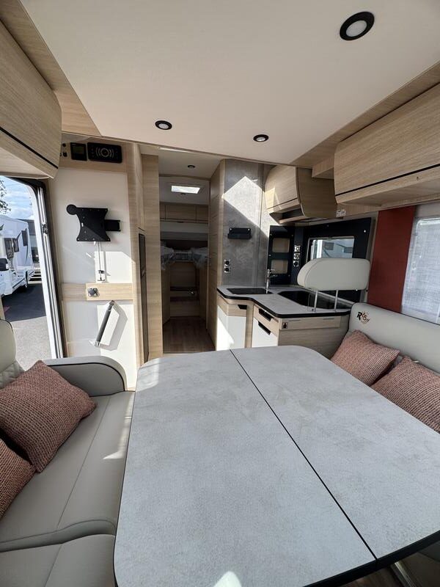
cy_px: 294
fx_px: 237
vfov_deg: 102.1
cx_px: 220
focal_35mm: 14
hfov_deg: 85.7
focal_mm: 2.22
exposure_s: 1/327
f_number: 2.2
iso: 40
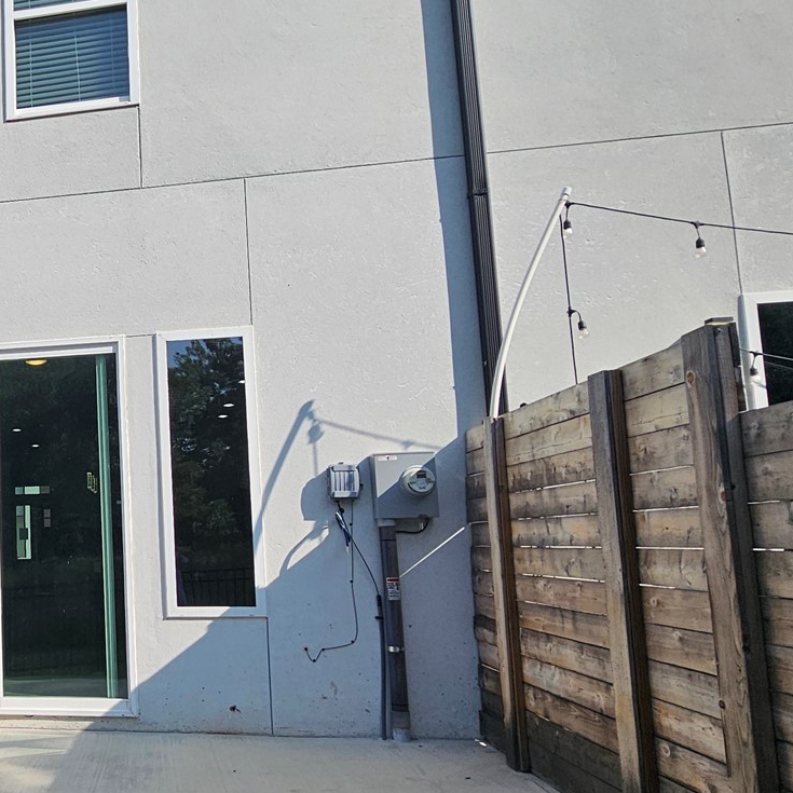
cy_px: 462
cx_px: -19
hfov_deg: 44.8
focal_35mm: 30
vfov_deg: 53.8
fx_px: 778
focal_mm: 2.2
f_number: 2.2
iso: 50
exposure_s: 1/2391
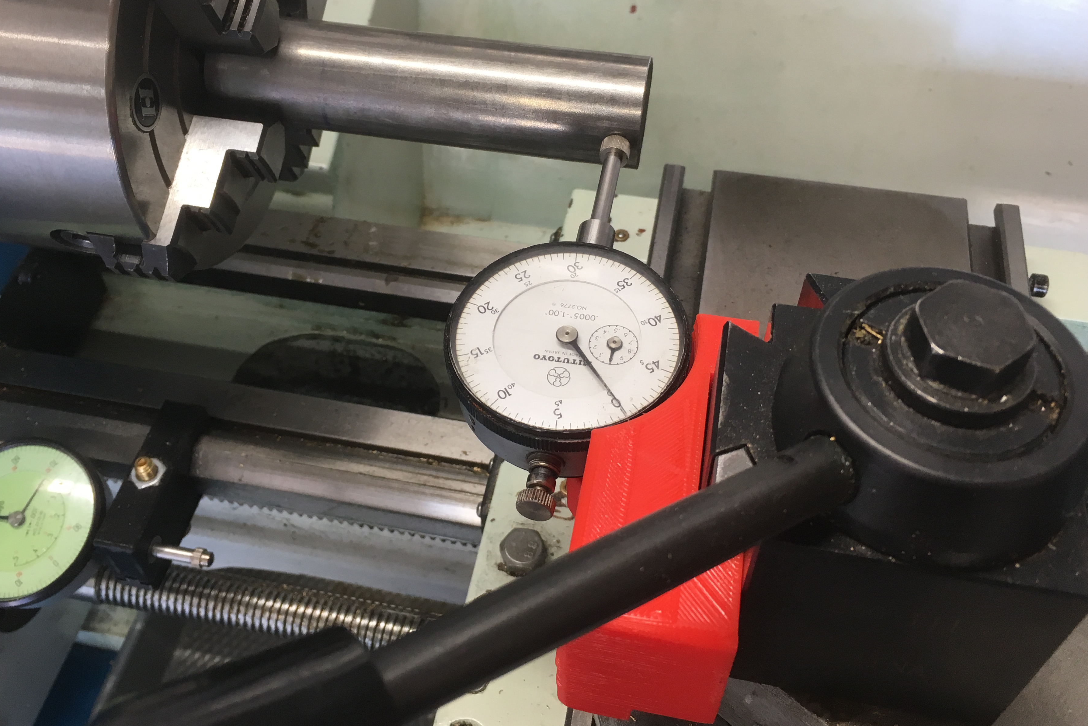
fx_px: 1028
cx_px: 513
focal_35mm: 34
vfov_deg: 38.8
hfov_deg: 55.8
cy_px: 299
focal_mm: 4.15
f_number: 2.2
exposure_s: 1/30
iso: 25
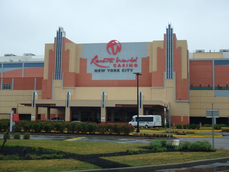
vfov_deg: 27.5
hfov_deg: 36.2
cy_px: 86
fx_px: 351
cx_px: 114
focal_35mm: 53
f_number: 5.2
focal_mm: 9.4
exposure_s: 1/250
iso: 125
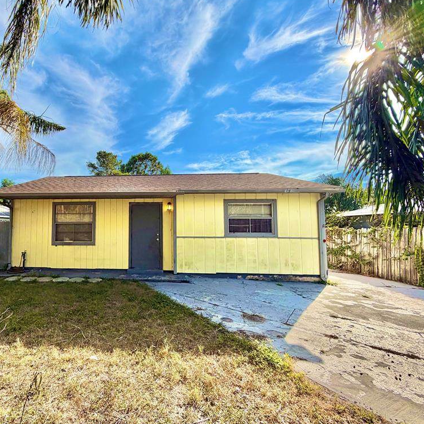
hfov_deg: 80.5
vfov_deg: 84.0
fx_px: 236
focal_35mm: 17
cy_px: 212
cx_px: 134
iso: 20
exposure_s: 1/1189
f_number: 2.2
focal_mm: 2.22
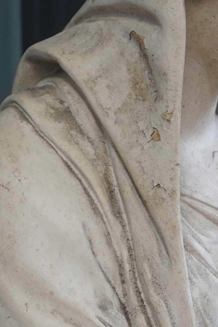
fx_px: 917
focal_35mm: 101
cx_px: 217
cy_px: 177
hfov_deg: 13.4
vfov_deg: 20.2
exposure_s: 1/50
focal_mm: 36
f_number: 4.5
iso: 400
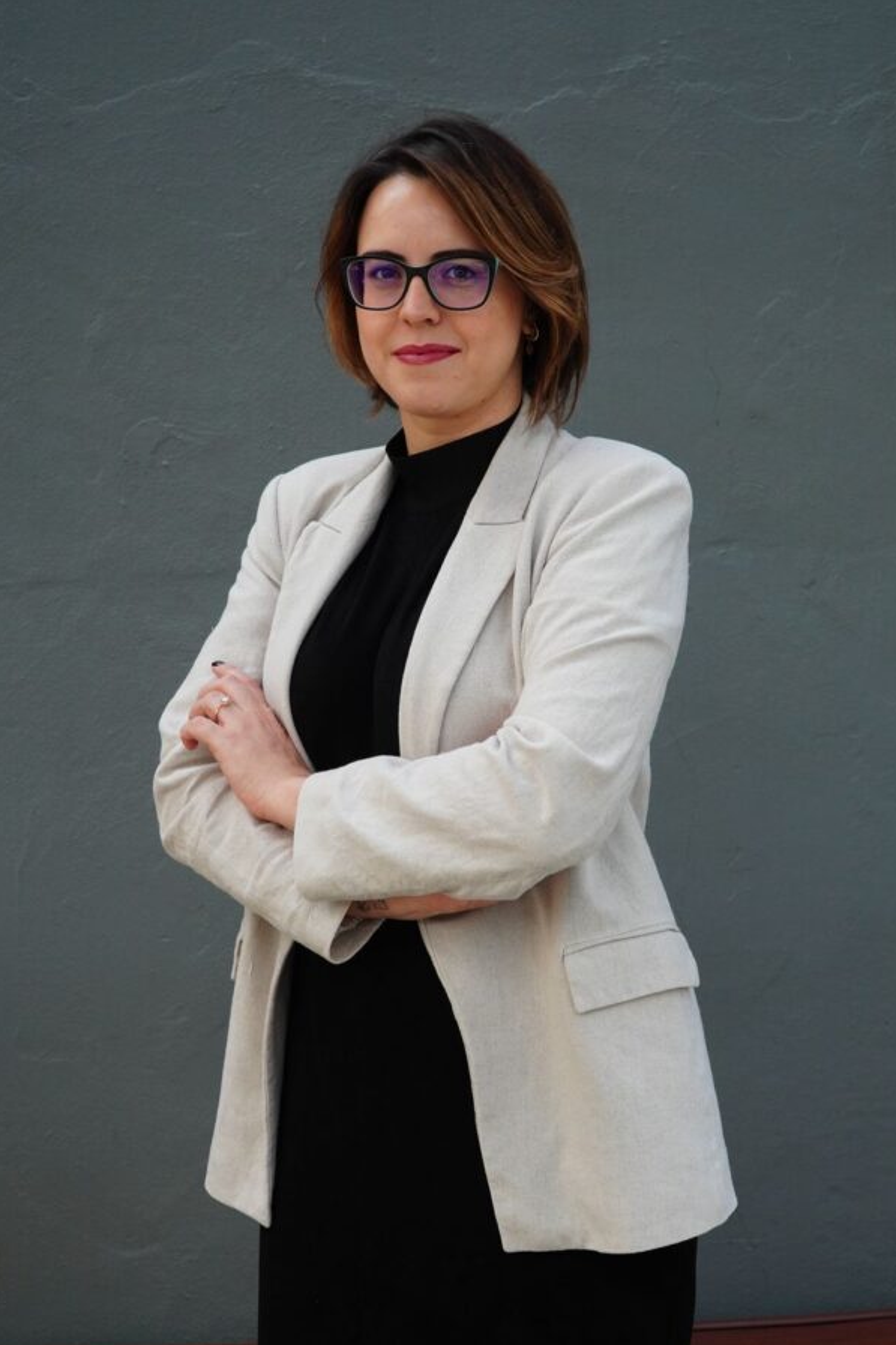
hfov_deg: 28.1
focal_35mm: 48
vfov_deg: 41.1
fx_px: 1793
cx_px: 483
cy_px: 642
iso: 500
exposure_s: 1/60
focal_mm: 28
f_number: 4.5
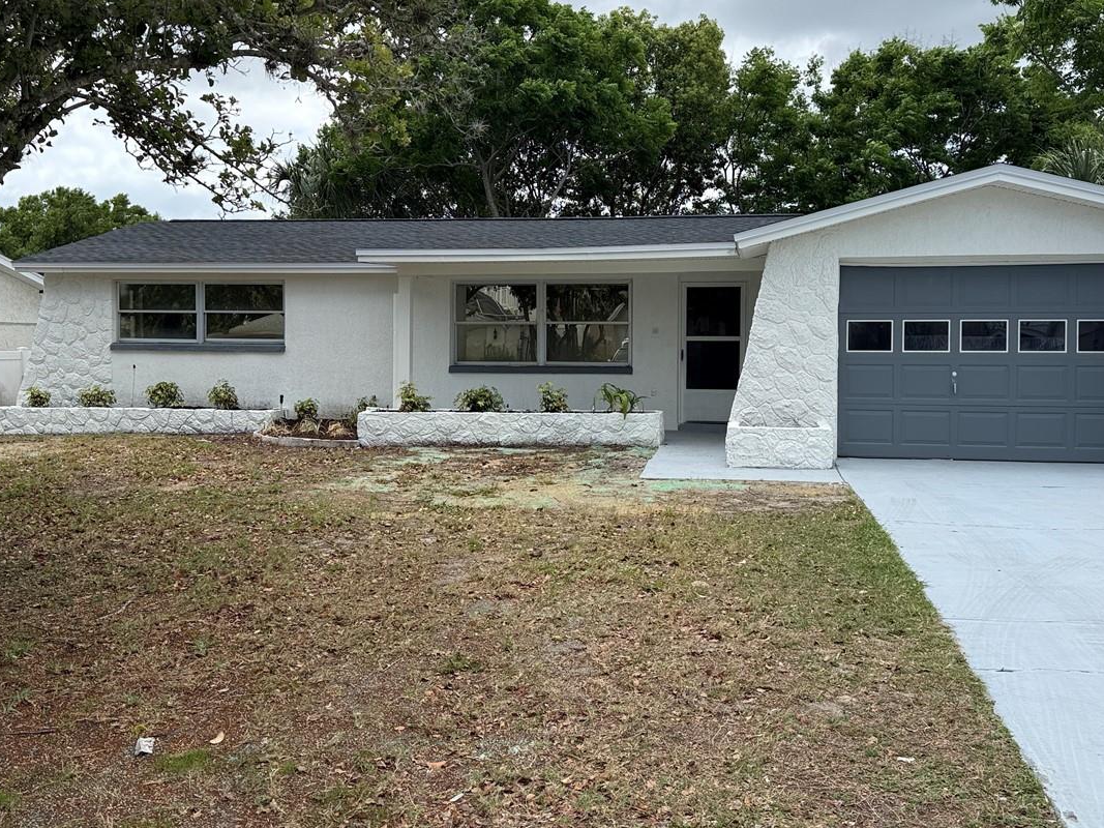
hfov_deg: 51.4
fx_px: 1148
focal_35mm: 36
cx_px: 568
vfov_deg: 39.6
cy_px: 373
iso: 80
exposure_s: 1/3279
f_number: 1.78
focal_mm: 6.76
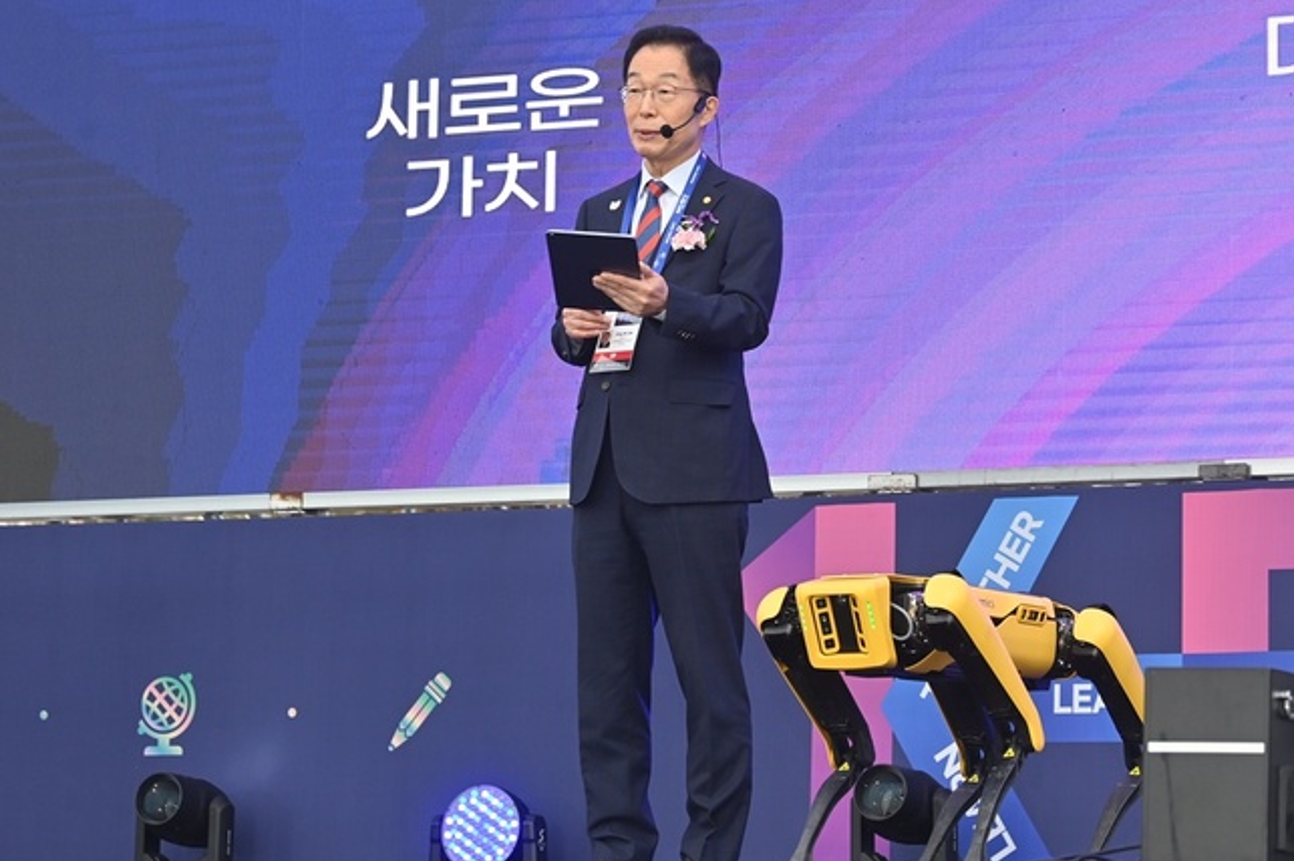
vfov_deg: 10.0
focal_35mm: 137
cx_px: 679
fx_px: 4922
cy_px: 279
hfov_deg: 15.0
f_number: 5.6
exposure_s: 1/323
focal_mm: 98
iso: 640
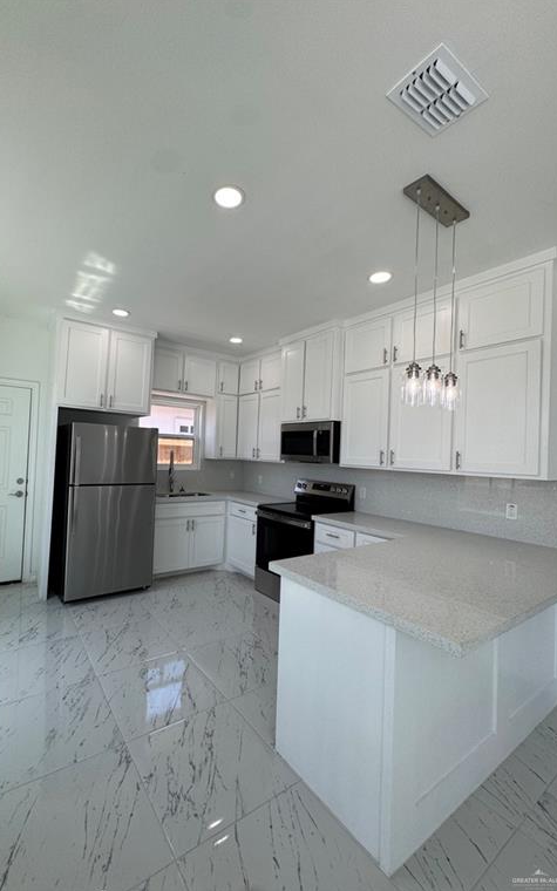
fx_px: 364
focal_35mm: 15
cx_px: 235
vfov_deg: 101.5
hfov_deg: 74.3
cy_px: 444
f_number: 2.2
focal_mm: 2.22
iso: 40
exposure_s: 1/220
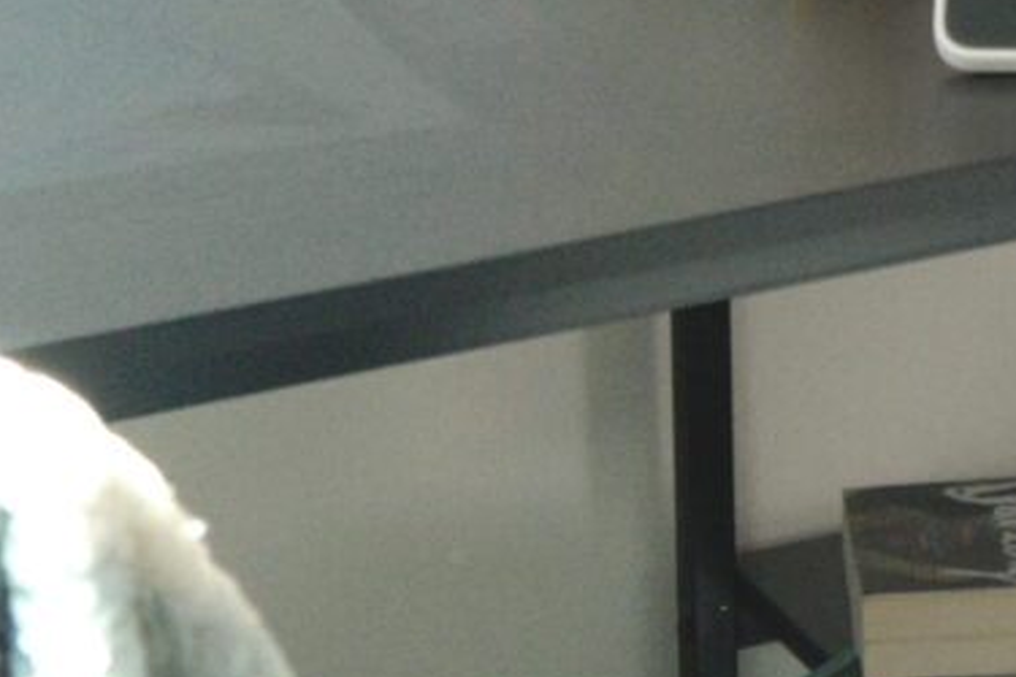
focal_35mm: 191
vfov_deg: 6.9
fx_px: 5390
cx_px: 1406
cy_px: -743
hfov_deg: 10.5
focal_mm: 28
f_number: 4
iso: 2500
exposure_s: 1/80
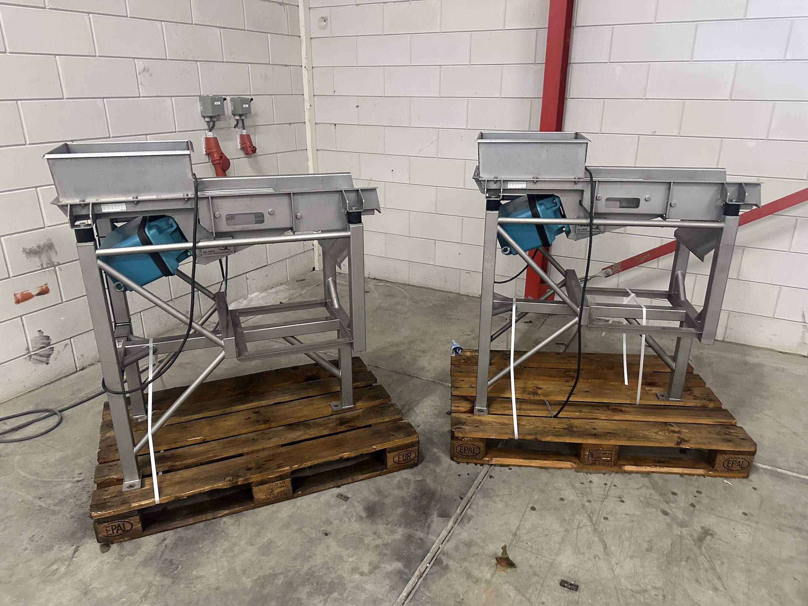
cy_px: 303
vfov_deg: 56.8
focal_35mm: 24
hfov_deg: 71.6
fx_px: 560
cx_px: 404
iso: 500
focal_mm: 6.86
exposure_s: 1/50
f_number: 1.78
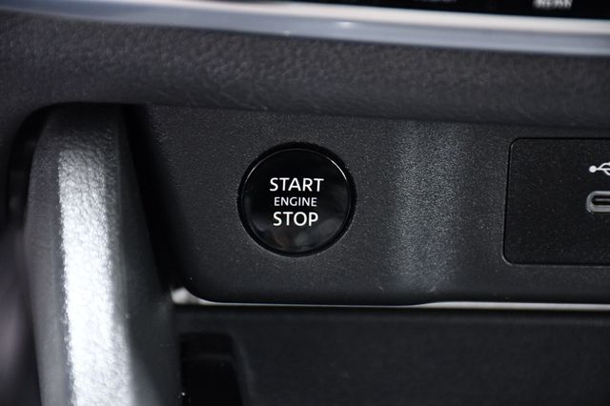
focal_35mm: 157
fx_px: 2659
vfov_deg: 8.7
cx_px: 305
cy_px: 203
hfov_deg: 13.1
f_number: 5.6
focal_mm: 105
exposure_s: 1/13
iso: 2500
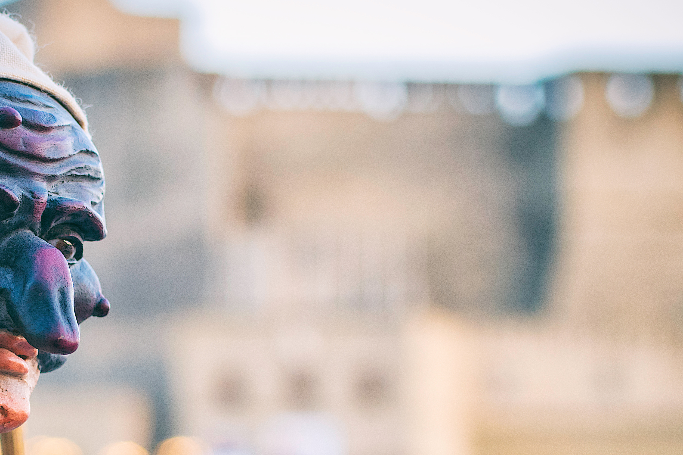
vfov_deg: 11.2
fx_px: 2318
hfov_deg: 16.7
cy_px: 399
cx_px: 230
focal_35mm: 122
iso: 320
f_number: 4
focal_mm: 35
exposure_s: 1/60
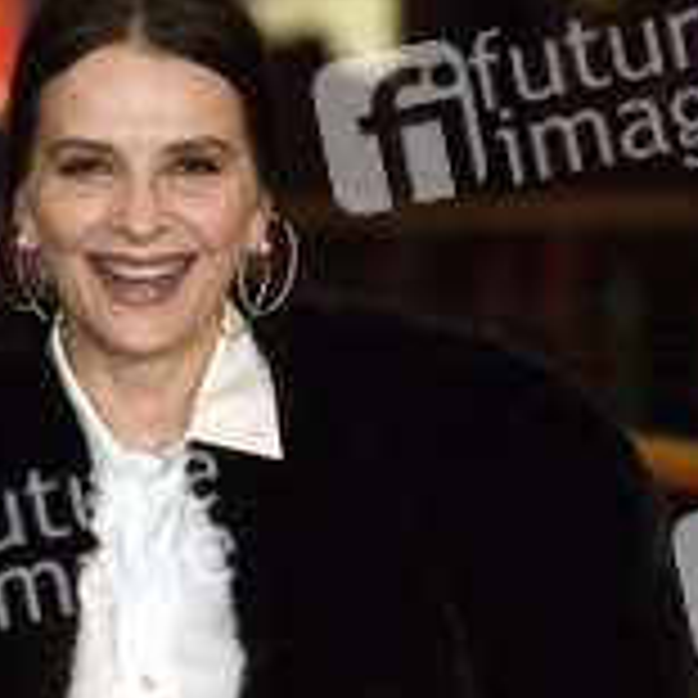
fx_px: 6981
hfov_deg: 5.7
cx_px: 135
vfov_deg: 5.7
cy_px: 784
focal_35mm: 306
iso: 1000
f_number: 5
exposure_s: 1/250
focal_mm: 140
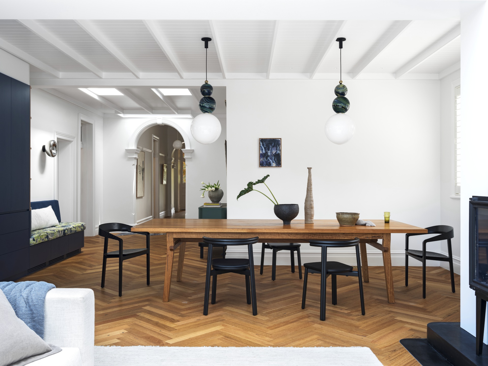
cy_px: 183
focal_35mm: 32
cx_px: 244
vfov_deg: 44.2
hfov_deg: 56.8
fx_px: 451
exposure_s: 1.9
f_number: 14
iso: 100
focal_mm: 40.3
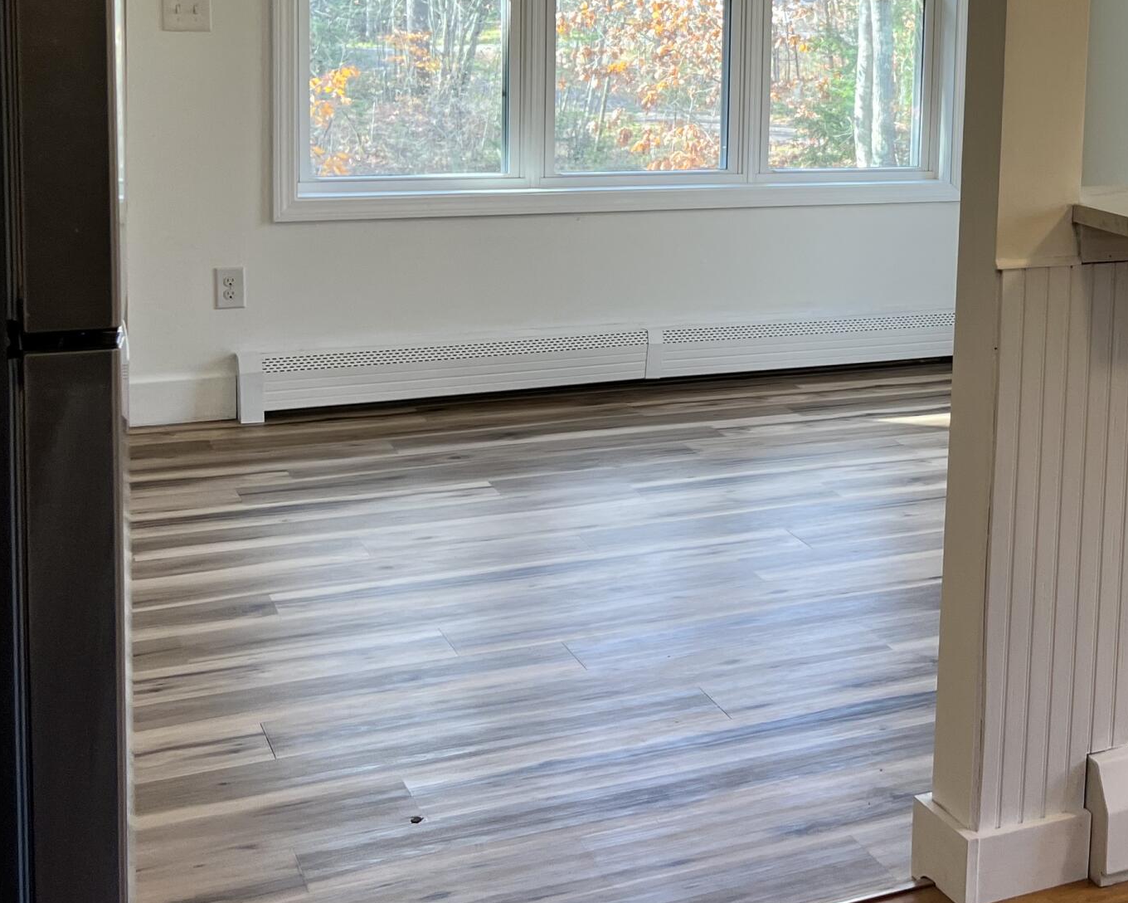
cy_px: 182
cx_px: 1082
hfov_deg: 31.5
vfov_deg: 26.6
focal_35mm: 56
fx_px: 1870
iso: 80
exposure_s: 1/120
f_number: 1.5
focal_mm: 5.7
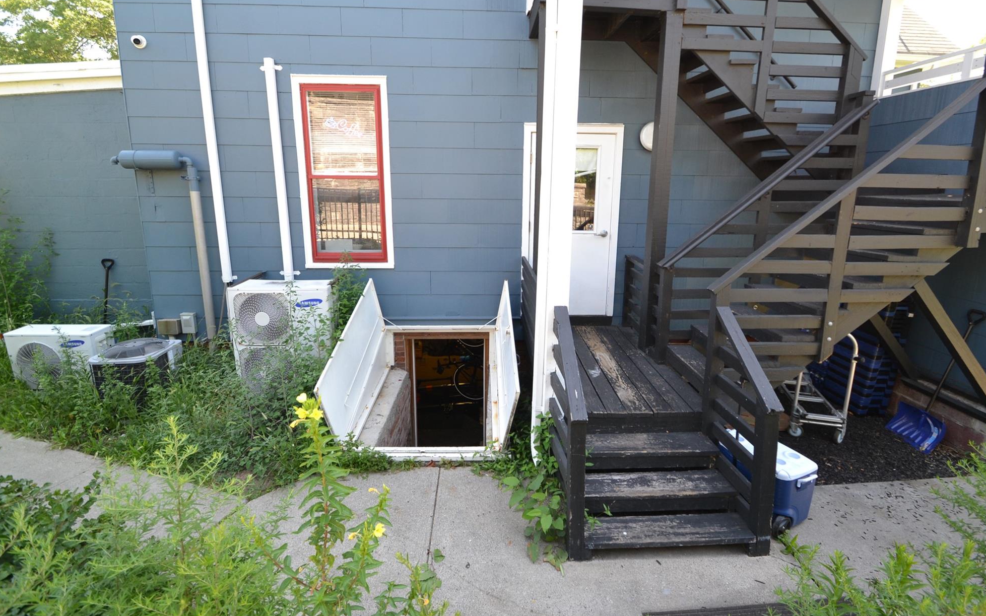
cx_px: 506
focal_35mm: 16
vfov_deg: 71.2
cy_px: 296
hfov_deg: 97.8
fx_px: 430
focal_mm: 10
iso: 400
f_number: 5.6
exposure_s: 1/125
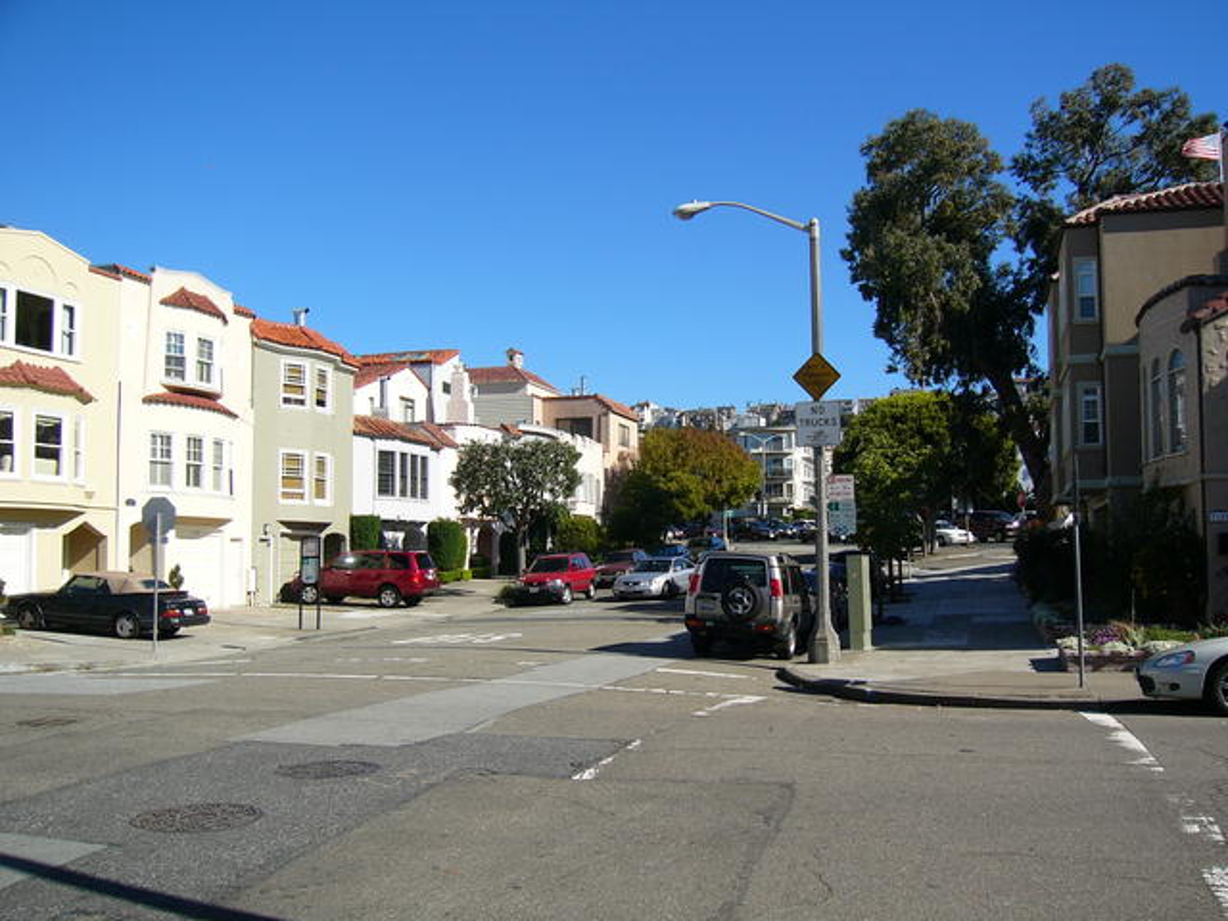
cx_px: 614
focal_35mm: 35
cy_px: 460
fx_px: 1242
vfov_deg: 40.7
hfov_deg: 52.6
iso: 50
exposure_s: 1/160
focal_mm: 5.8
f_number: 8
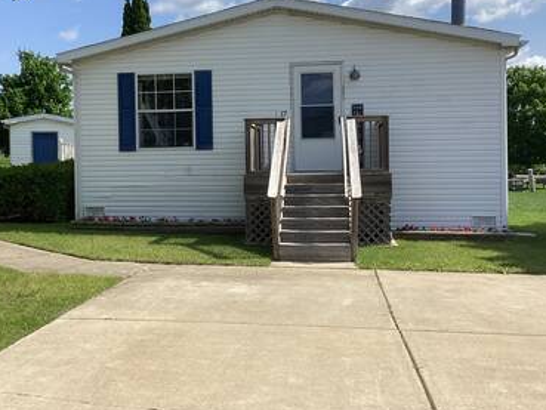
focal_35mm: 43
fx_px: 678
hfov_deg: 43.8
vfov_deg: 33.5
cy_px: 169
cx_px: 247
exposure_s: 1/1567
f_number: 2.4
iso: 25
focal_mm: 3.3
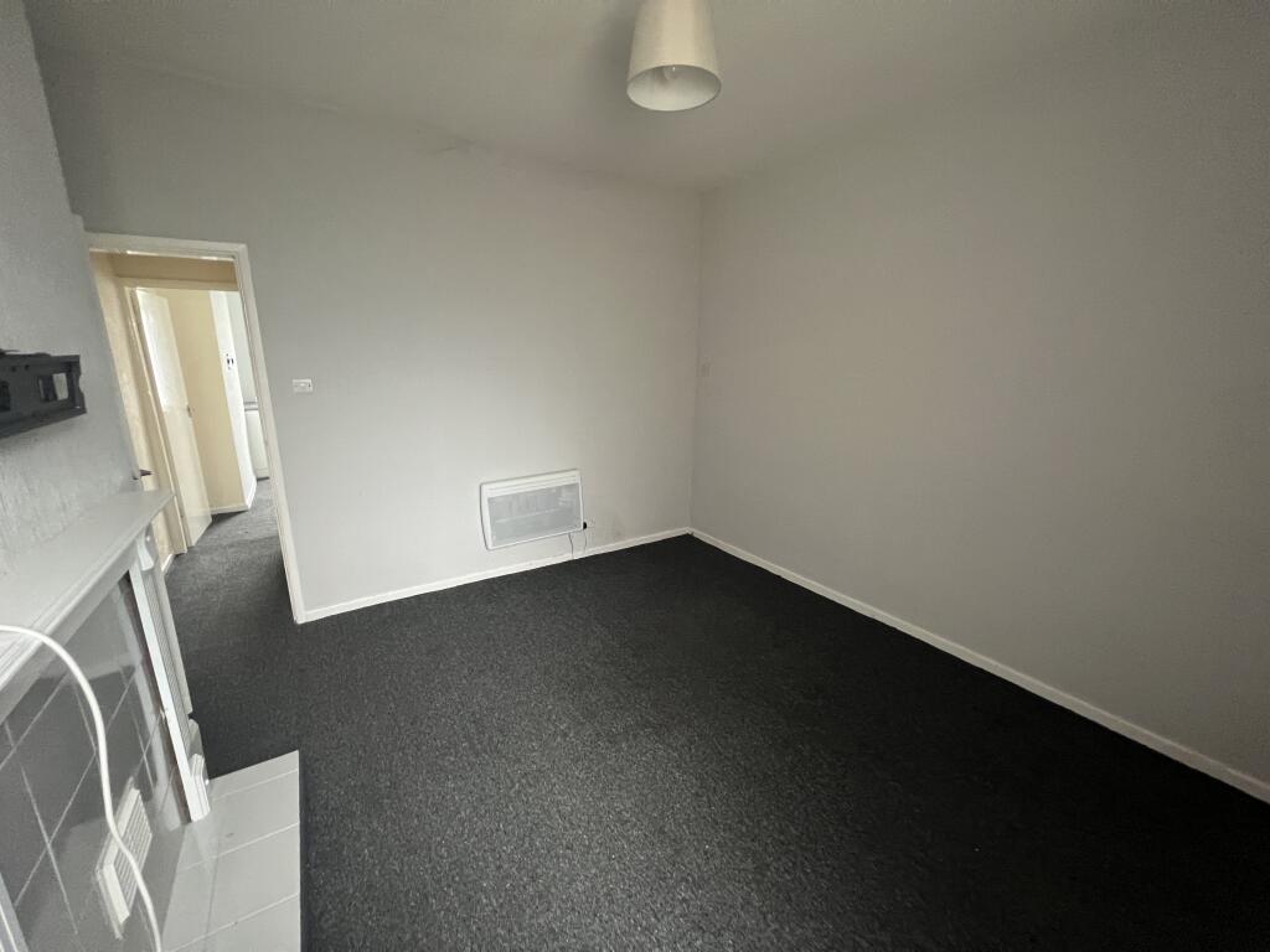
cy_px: 476
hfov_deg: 106.2
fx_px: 477
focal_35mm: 13
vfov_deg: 89.9
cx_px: 635
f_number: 1.8
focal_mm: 1.57
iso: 400
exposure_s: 1/60
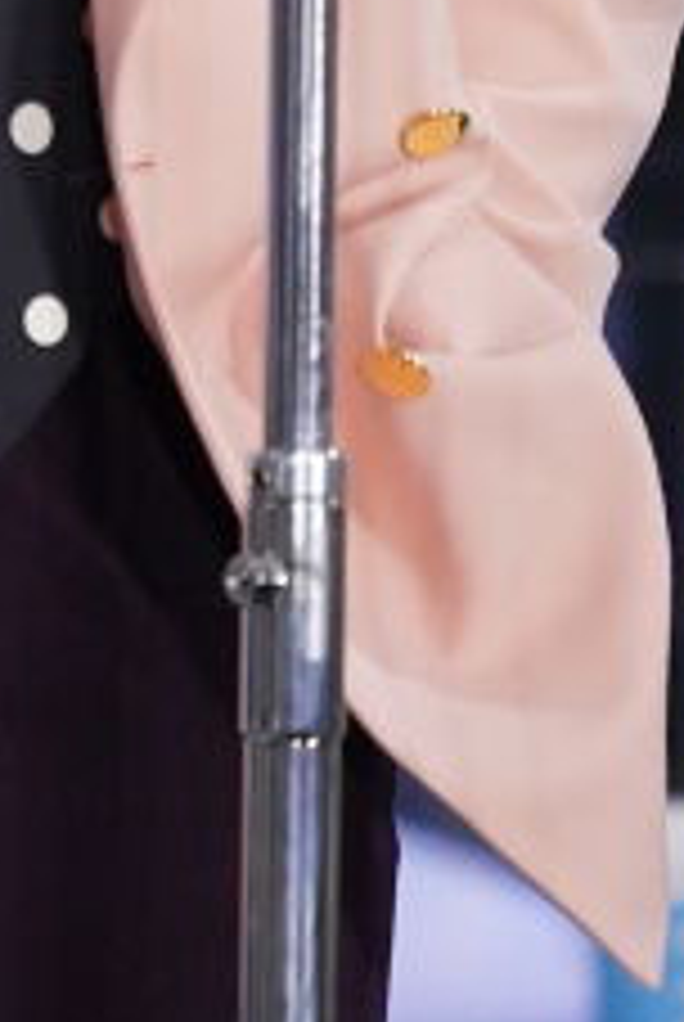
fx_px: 38412
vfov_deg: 1.5
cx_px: -520
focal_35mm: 1352
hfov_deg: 1.0
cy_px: -864
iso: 6400
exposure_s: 1/500
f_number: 5.6
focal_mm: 300
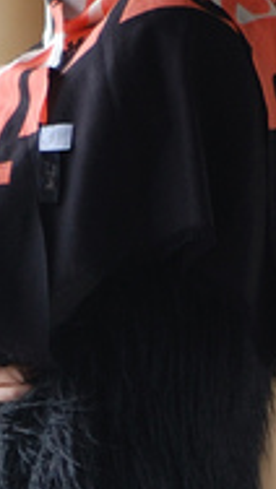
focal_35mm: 602
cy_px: 705
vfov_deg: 3.6
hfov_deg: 2.0
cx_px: 230
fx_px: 7818
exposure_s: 1/320
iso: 200
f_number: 2.8
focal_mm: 90
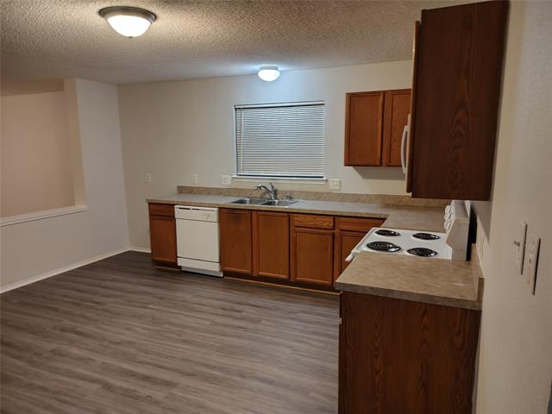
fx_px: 383
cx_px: 276
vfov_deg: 56.8
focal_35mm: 24
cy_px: 207
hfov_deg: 71.6
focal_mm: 5.56
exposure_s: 1/12.5
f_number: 1.8
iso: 224
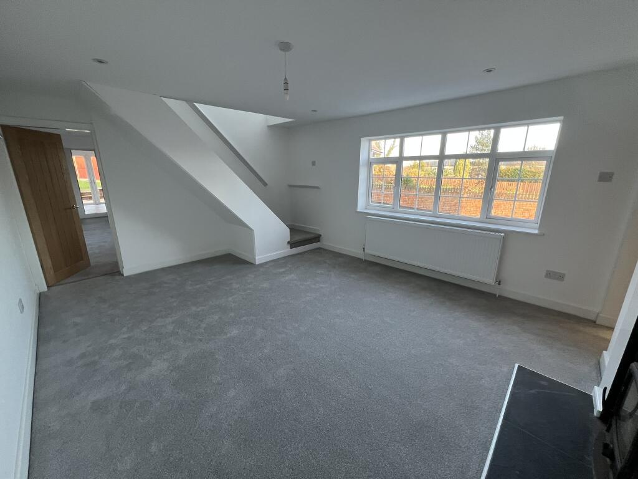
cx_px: 319
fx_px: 240
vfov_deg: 89.9
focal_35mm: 13
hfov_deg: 106.2
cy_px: 240
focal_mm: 1.57
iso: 160
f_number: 1.8
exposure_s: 1/99
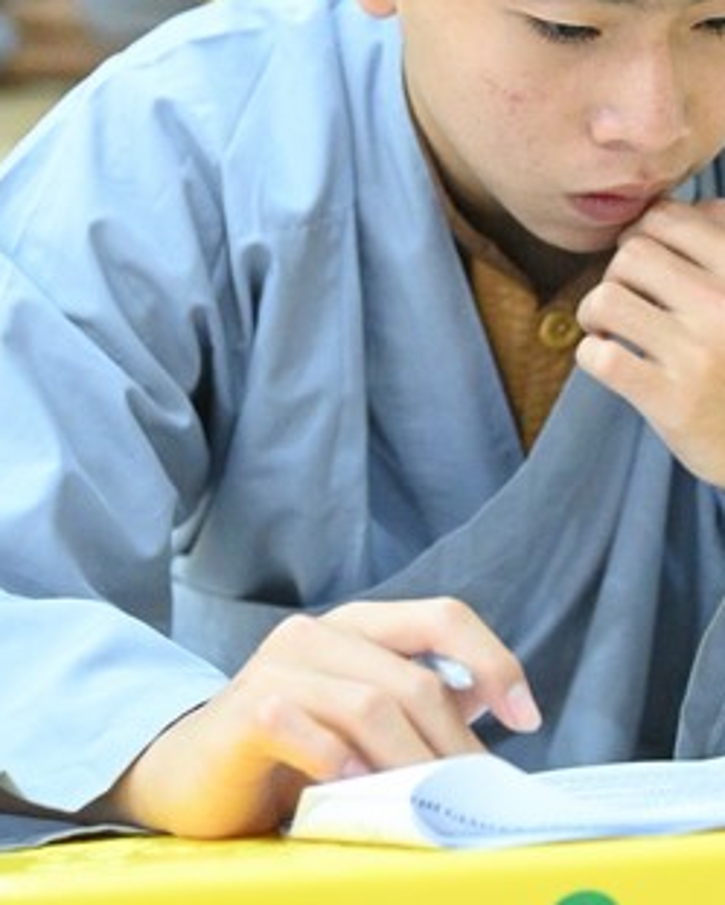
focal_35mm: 137
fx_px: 3673
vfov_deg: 14.0
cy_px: 338
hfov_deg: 11.3
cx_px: 480
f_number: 4
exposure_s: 1/200
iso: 20000
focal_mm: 70
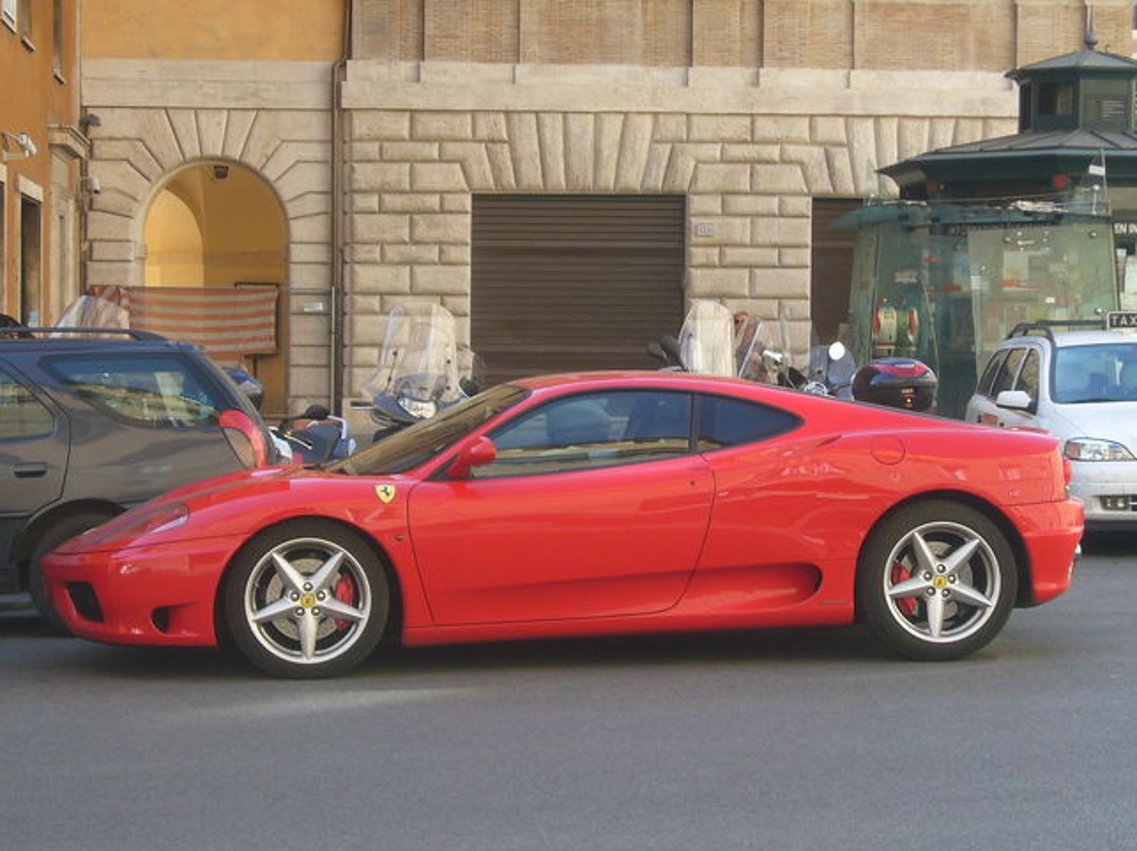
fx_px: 2855
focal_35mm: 87
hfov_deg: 22.5
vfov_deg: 16.9
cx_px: 568
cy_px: 427
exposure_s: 1/125
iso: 80
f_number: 4.1
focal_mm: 10.3
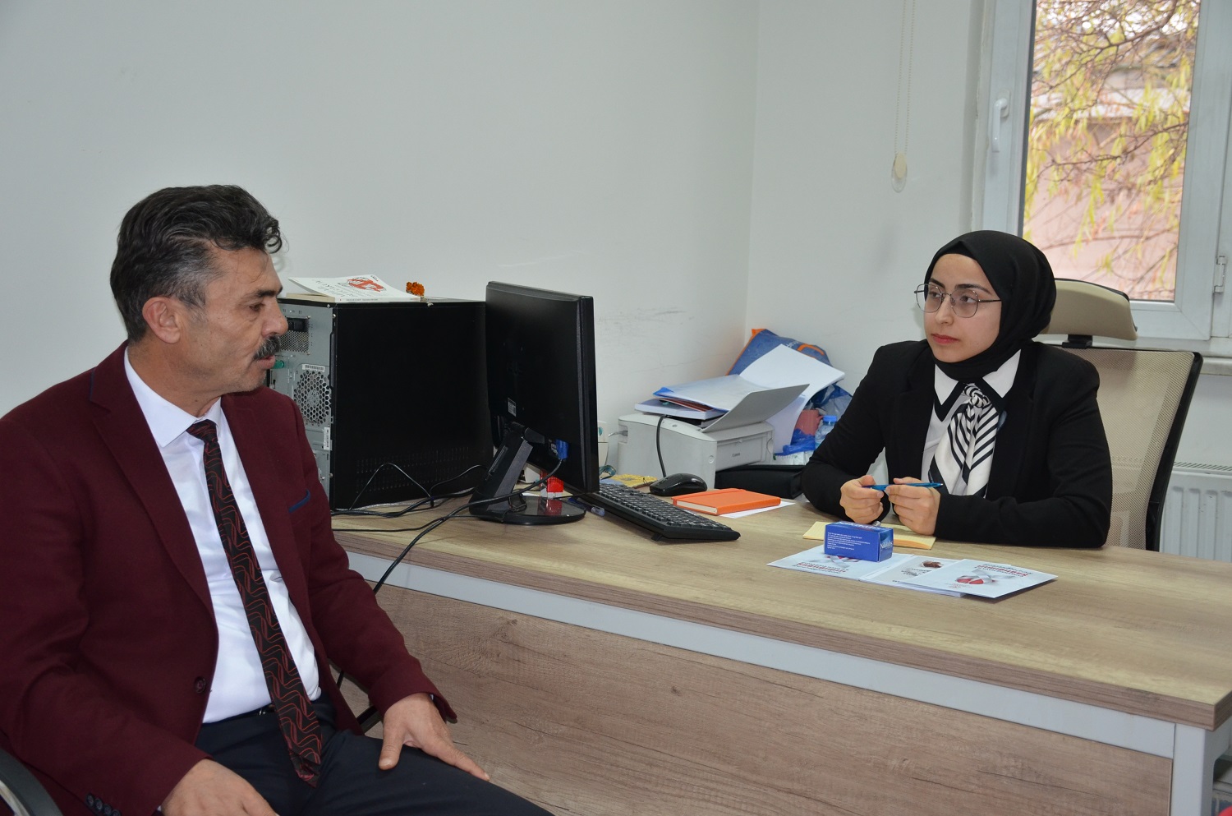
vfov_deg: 29.7
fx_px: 1537
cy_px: 408
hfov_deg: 43.7
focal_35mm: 45
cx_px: 616
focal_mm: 30
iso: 800
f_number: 4
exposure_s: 1/60
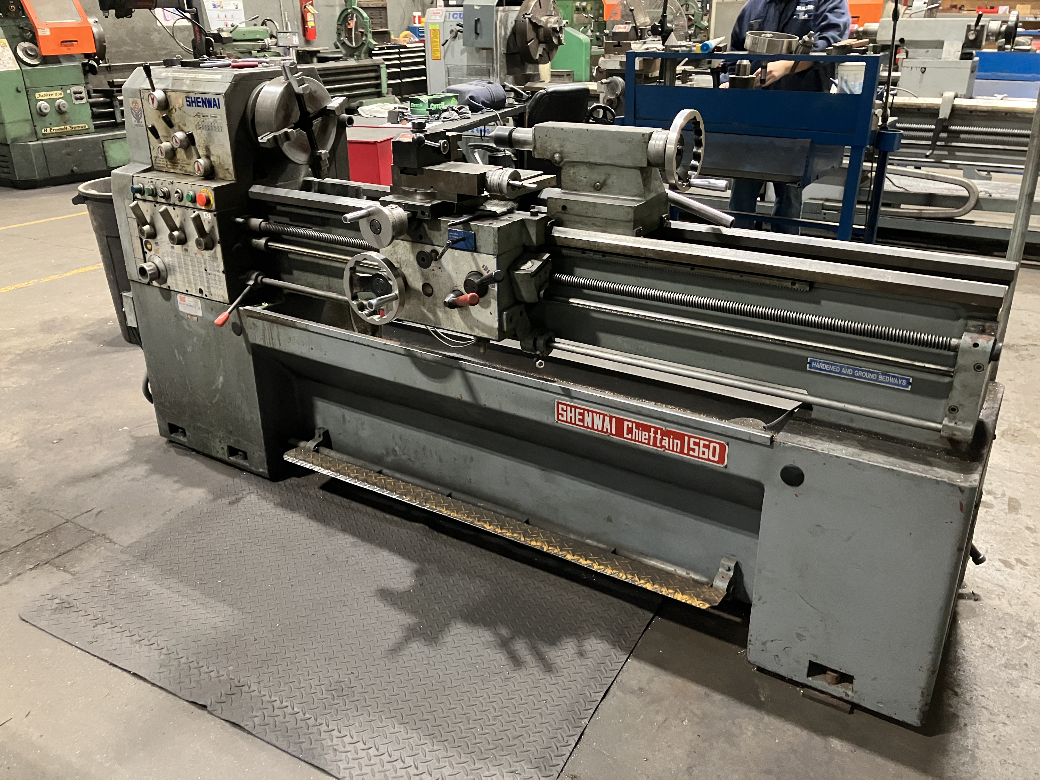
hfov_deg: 63.4
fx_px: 841
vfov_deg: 49.7
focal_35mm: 28
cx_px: 520
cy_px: 390
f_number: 1.8
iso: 320
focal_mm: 3.99
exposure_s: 1/40
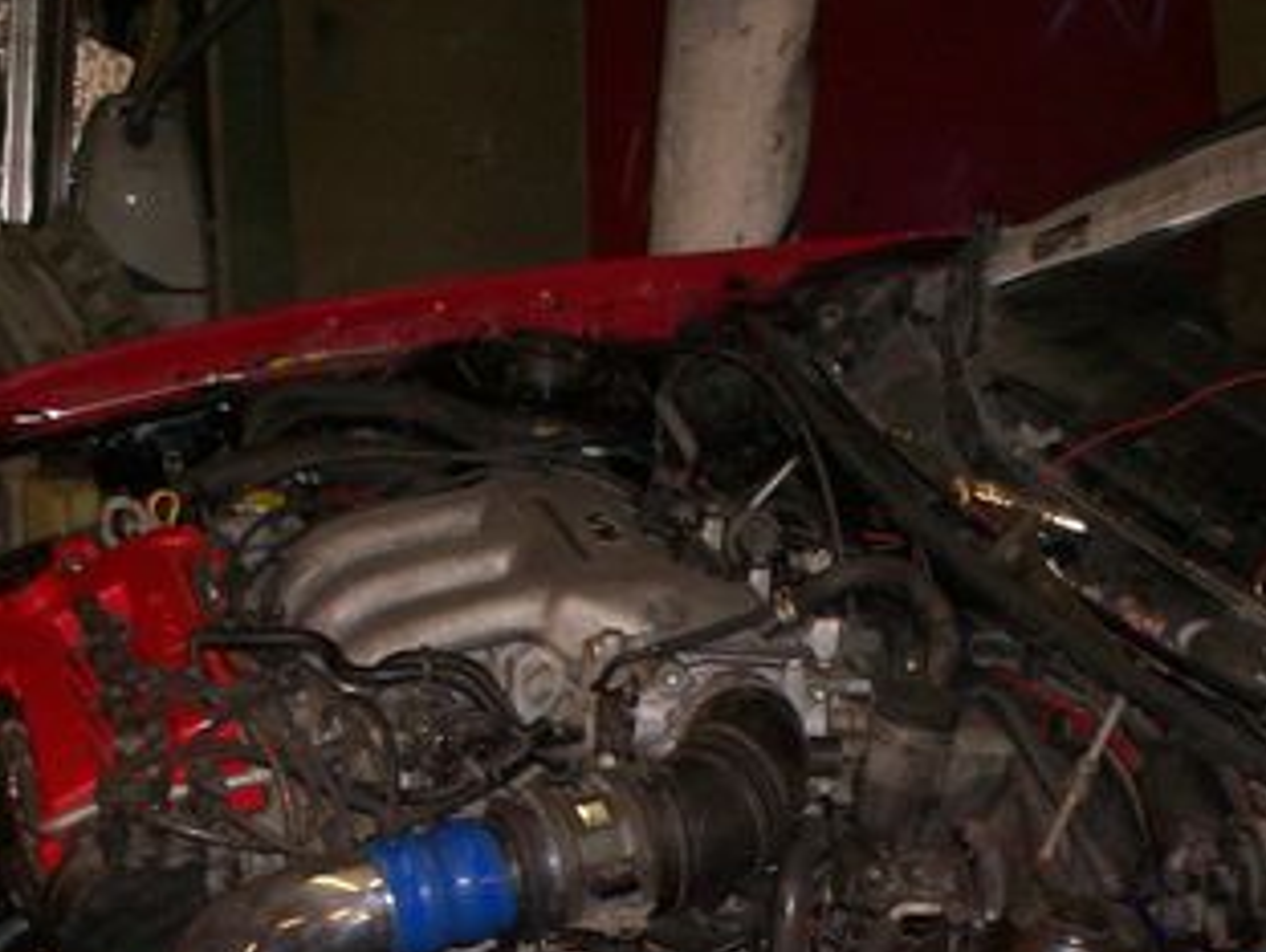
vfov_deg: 19.4
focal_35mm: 74
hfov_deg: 26.3
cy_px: 940
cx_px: 712
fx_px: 2710
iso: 140
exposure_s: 1/60
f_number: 4.5
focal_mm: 6
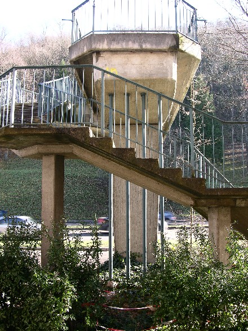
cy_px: 166
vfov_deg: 52.6
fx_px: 334
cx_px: 124
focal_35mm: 35
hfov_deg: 40.7
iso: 50
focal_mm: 8.9
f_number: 4.5
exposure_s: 1/35.6
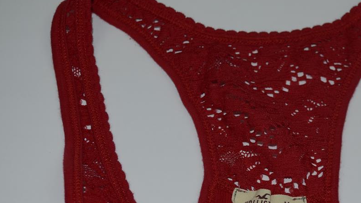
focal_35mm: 83
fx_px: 794
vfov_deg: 14.5
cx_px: 242
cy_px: 164
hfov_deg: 25.5
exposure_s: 1/60
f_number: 5
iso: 100
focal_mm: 36
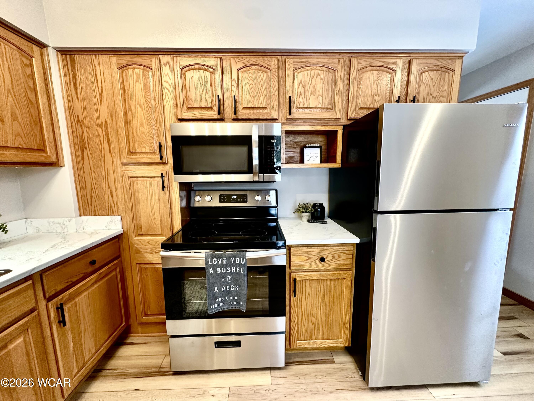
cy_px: 200
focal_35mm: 14
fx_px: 216
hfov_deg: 102.1
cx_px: 267
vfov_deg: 85.7
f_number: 2.2
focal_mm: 2.22
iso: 200
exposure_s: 1/60
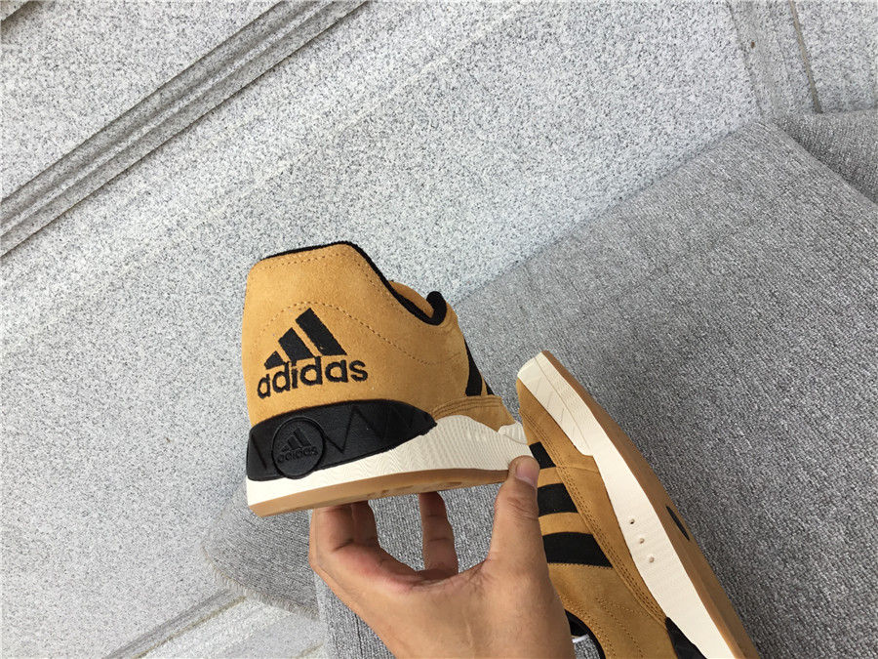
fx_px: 786
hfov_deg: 58.4
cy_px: 330
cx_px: 439
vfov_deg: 45.4
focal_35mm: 31
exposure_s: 1/112
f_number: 2.4
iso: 25
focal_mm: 3.3
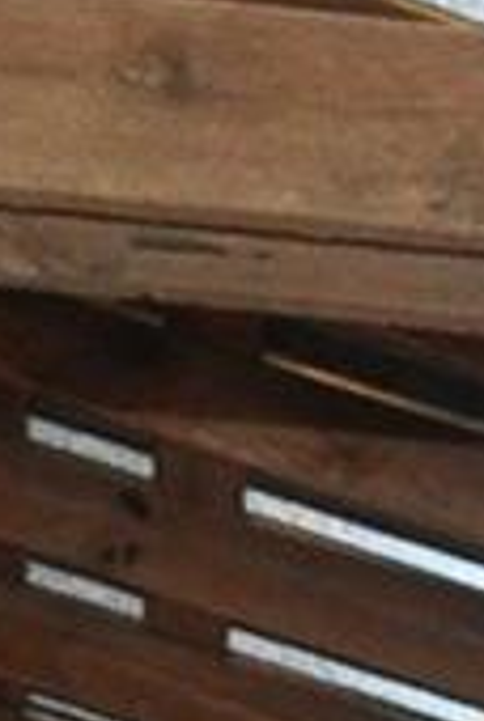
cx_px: 790
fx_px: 5061
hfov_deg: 5.4
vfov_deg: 6.9
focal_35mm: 252
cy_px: 2498
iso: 800
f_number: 4
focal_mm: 14
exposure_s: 1/60
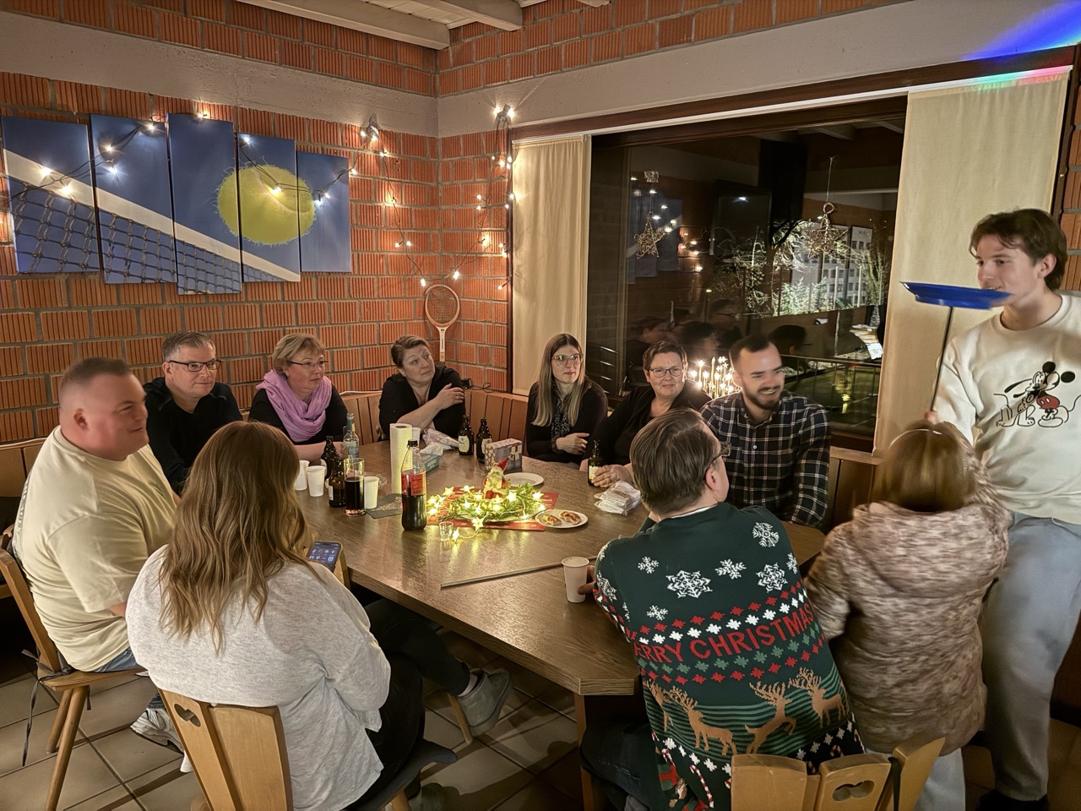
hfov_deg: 71.6
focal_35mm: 24
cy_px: 406
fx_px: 749
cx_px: 540
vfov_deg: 56.8
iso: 1600
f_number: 1.78
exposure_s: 1/17
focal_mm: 6.76
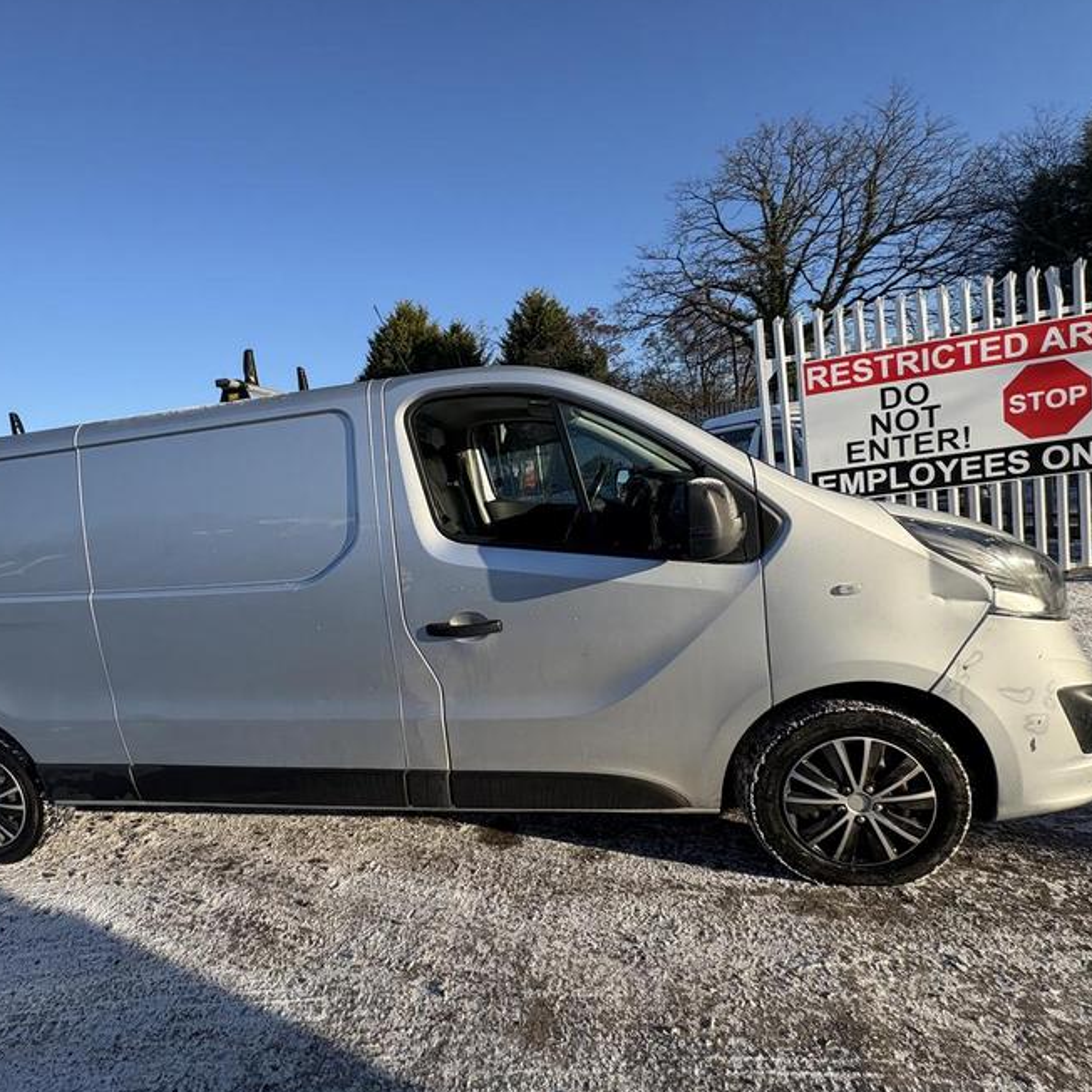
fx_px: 607
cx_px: 434
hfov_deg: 82.9
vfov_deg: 84.0
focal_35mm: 17
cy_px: 539
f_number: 2.2
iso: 50
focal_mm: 2.22
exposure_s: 1/804
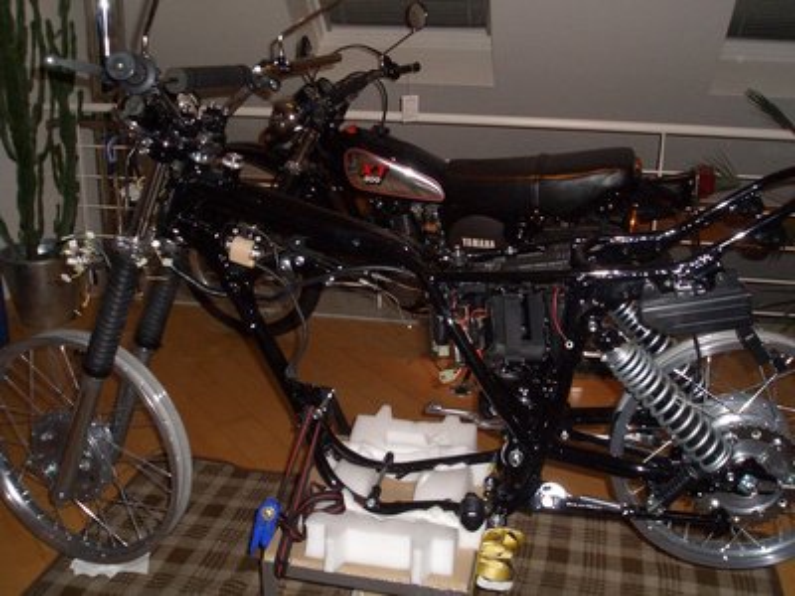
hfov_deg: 51.4
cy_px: 298
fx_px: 827
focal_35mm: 36
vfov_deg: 39.7
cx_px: 398
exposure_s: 1/40
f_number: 4
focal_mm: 4.8
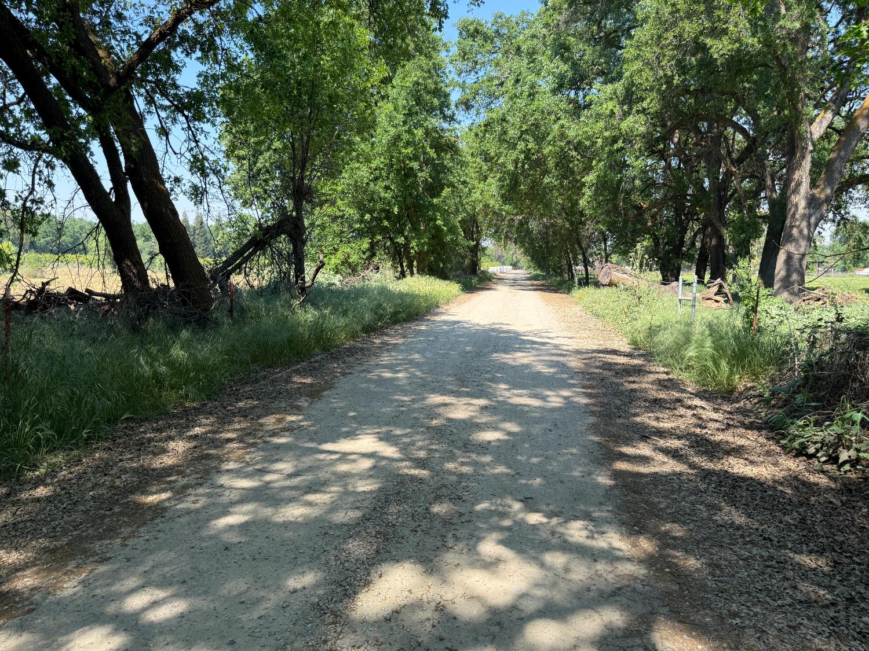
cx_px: 434
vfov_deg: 56.8
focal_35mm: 24
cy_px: 326
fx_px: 602
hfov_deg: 71.6
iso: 100
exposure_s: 1/1385
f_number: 1.78
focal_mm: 6.76
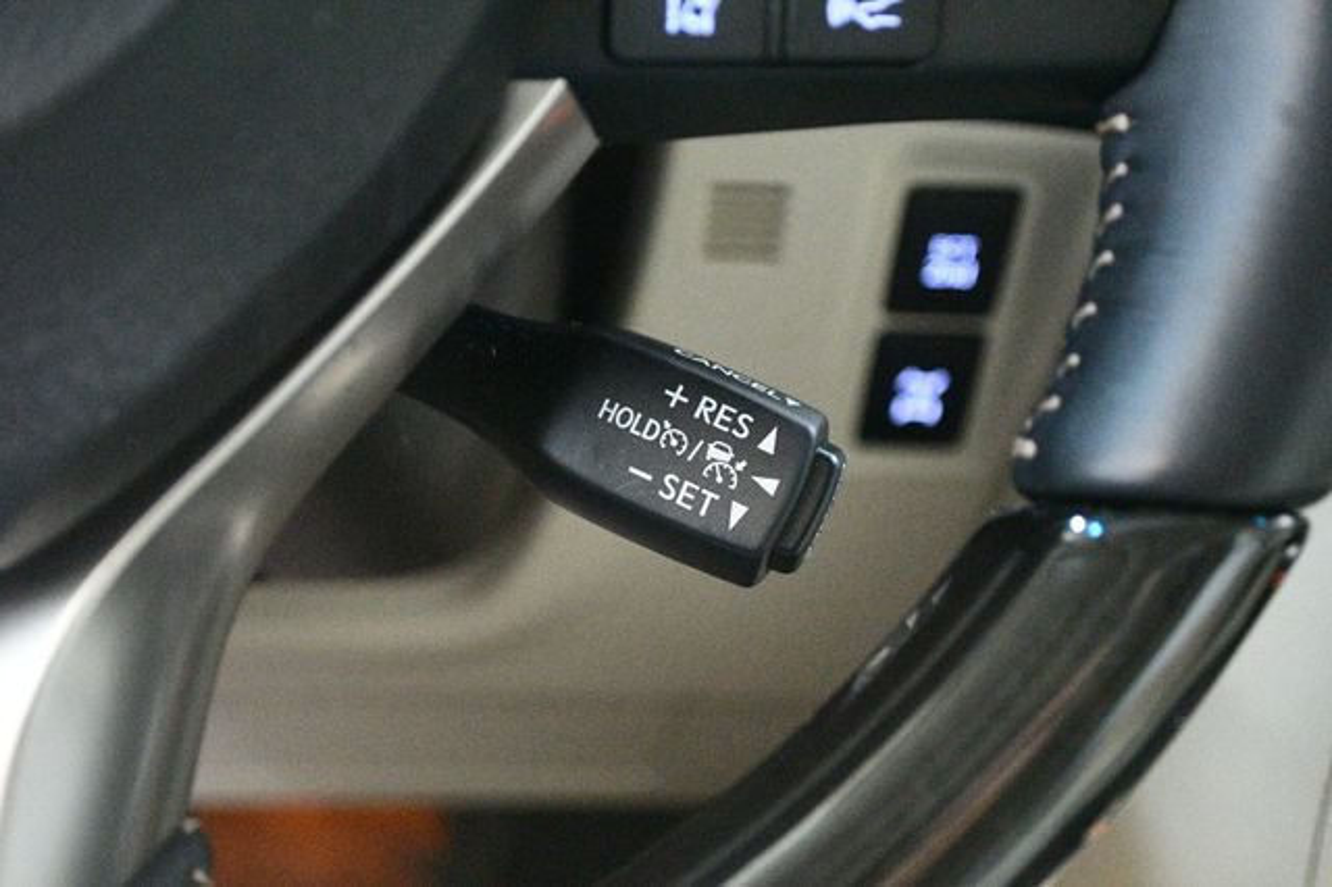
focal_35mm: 63
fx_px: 2330
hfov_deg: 31.9
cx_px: 666
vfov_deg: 21.5
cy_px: 444
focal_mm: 42
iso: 12800
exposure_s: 1/15
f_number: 5.3
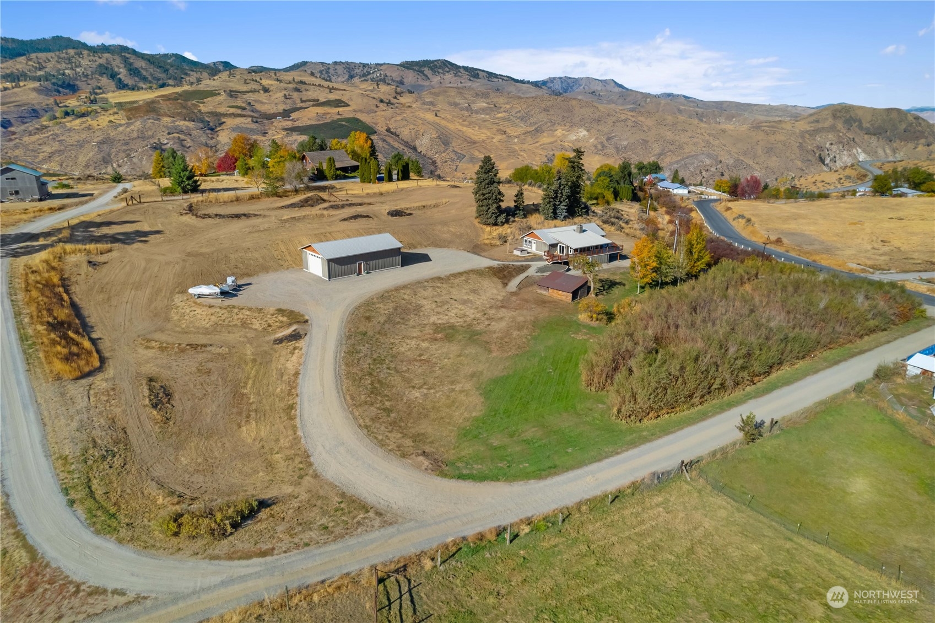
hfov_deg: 78.6
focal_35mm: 22
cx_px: 468
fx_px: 571
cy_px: 312
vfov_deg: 57.2
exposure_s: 1/5000
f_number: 2.8
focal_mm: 8.38
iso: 100
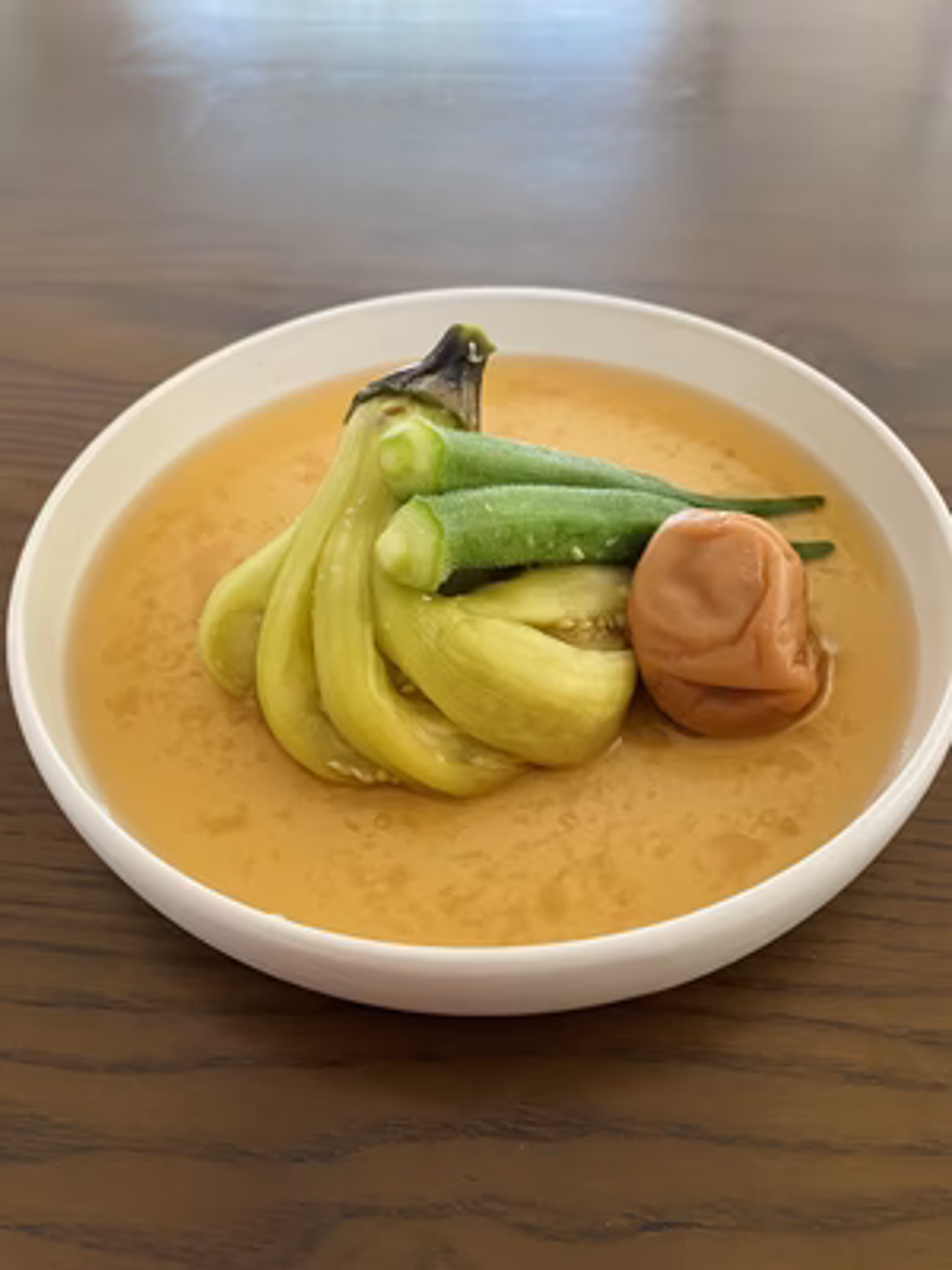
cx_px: 476
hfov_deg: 53.1
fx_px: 953
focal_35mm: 26
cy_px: 635
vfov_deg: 67.3
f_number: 1.8
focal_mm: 4.25
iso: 200
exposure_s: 1/60
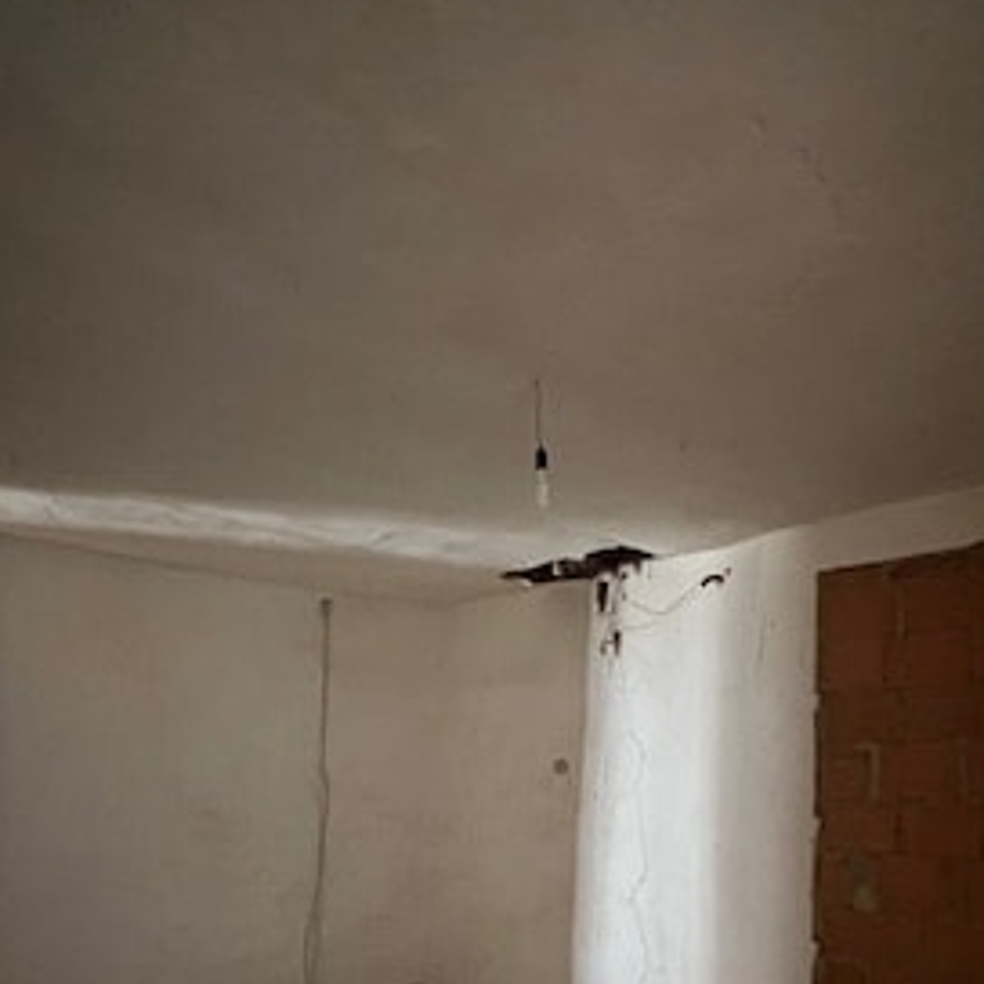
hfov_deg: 58.2
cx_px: 622
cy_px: 756
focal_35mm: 27
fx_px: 868
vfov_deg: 55.8
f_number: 1.8
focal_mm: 1.57
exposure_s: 1/38
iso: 1250
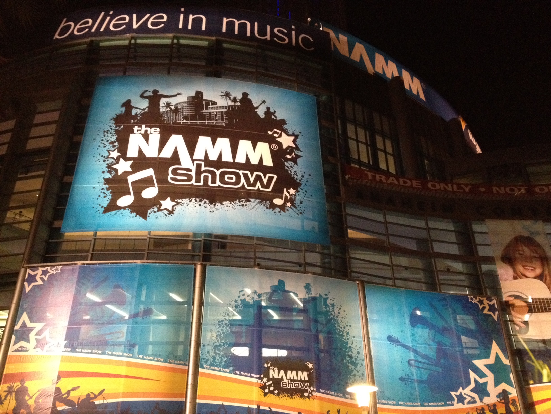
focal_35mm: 35
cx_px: 276
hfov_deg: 52.6
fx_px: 557
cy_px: 207
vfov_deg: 40.7
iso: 640
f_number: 2.4
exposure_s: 1/15
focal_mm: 4.28
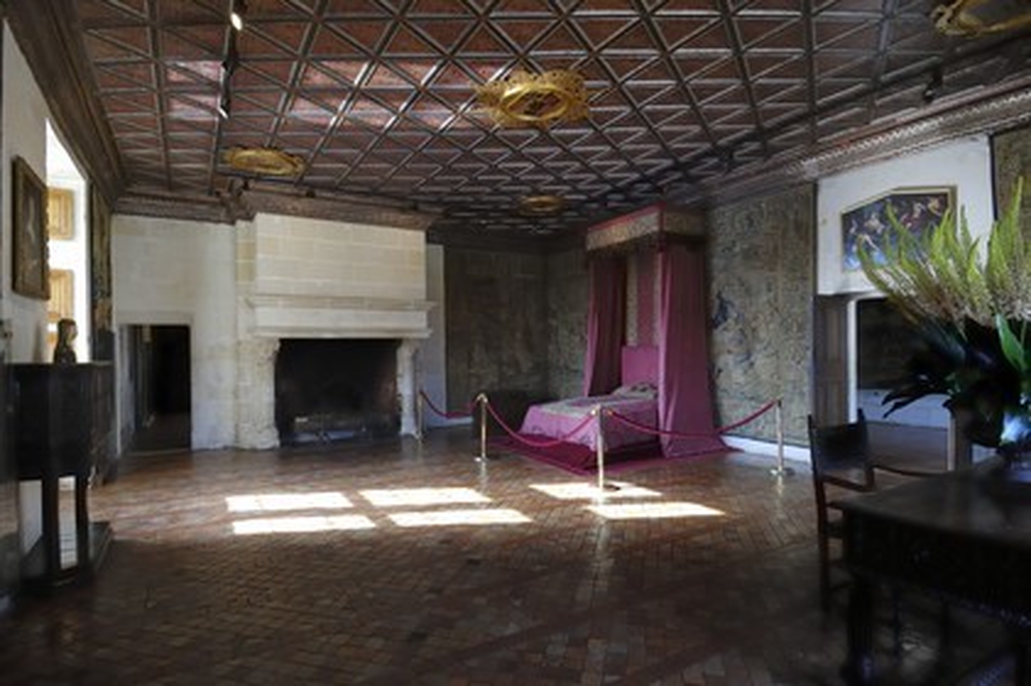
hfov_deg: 90.0
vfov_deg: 67.3
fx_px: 515
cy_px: 343
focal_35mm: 18
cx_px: 516
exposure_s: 1/2
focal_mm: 12
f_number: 11
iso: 100
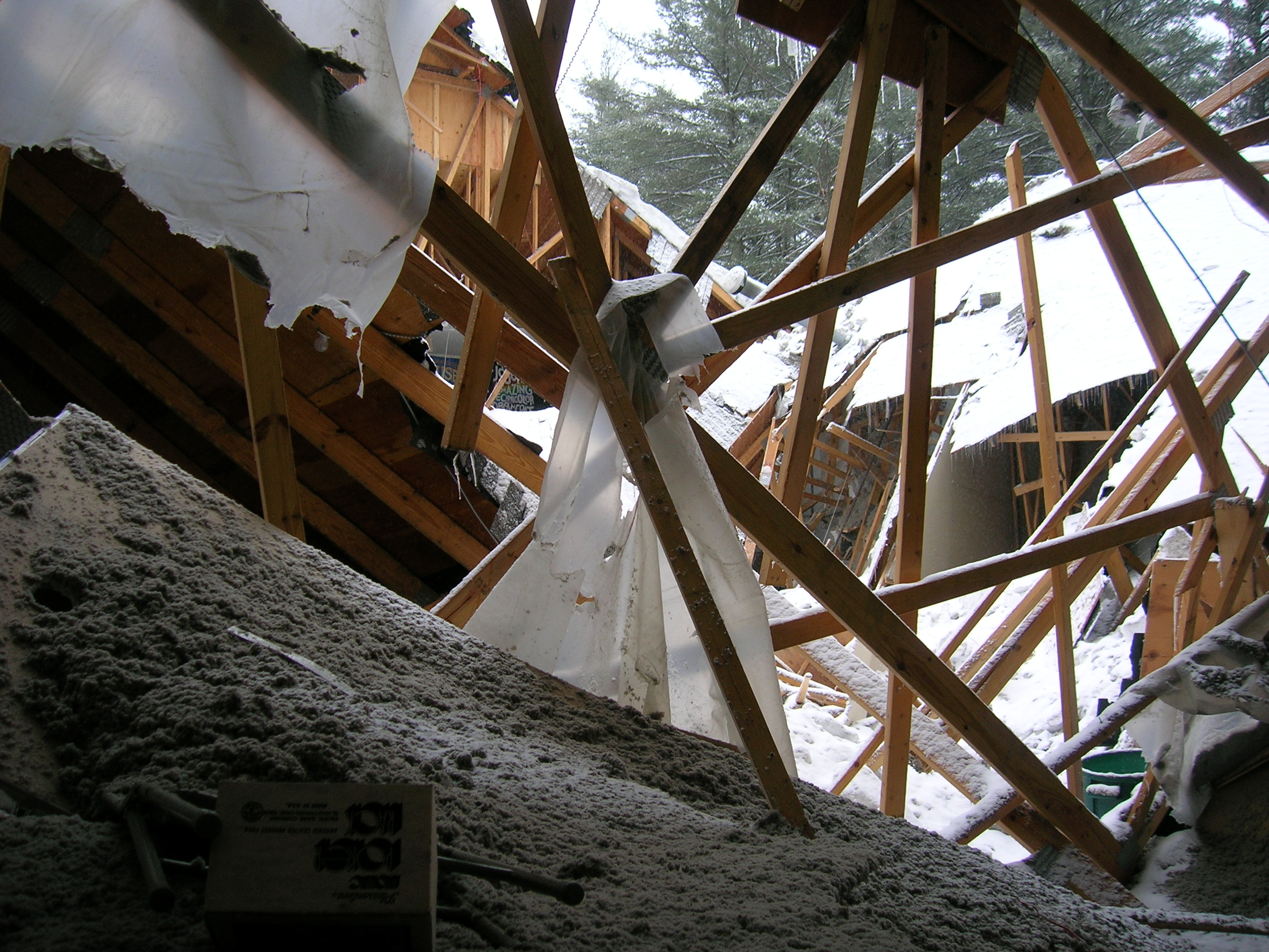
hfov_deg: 54.0
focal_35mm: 34
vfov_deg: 41.8
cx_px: 634
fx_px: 1246
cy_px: 476
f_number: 2.9
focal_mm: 5.7
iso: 50
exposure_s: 1/57
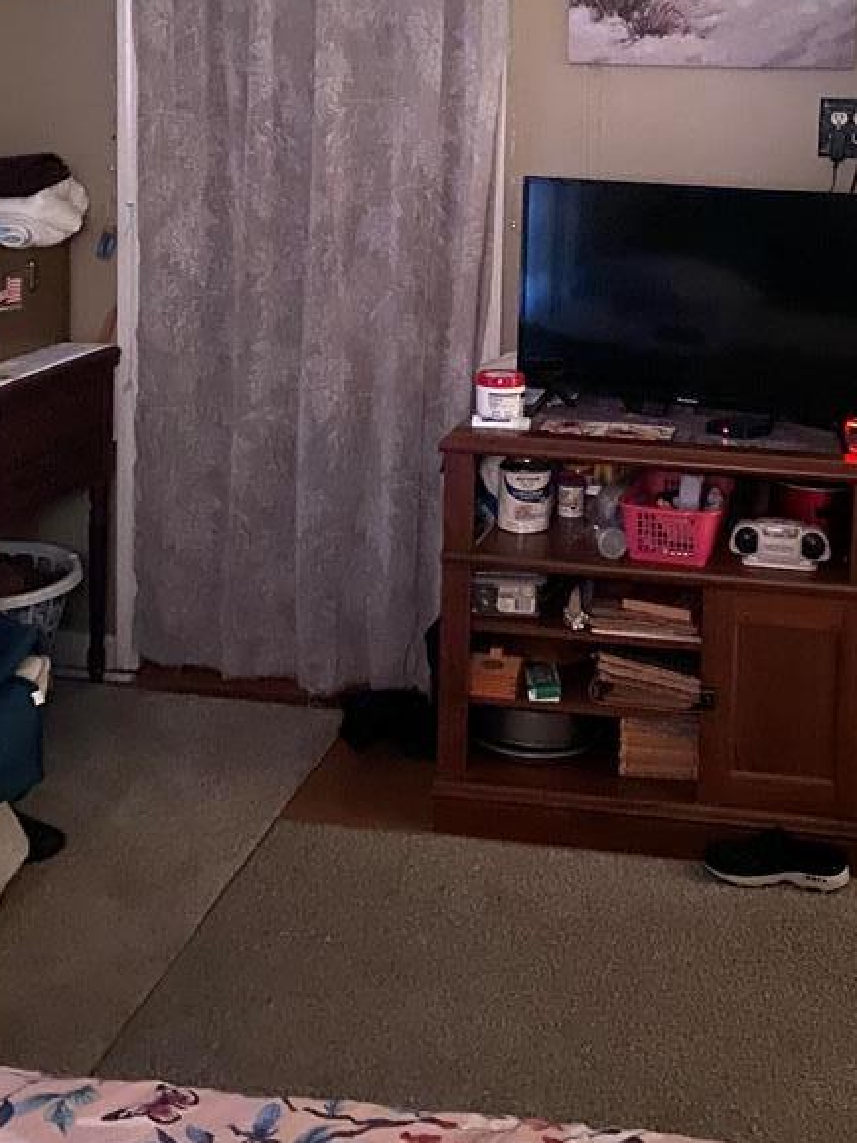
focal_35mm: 46
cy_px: 265
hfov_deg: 31.2
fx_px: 1519
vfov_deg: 39.9
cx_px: 579
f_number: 1.8
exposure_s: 1/8
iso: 800
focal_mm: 4.25
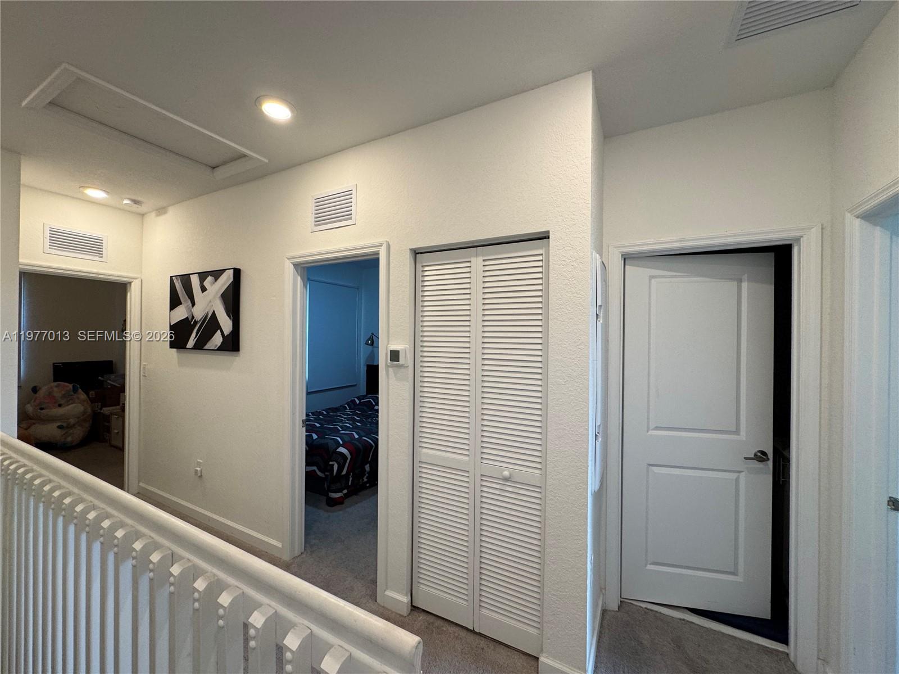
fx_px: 364
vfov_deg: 85.7
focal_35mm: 14
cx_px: 450
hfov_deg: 102.1
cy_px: 337
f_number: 2.2
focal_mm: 2.22
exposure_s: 1/120
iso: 160
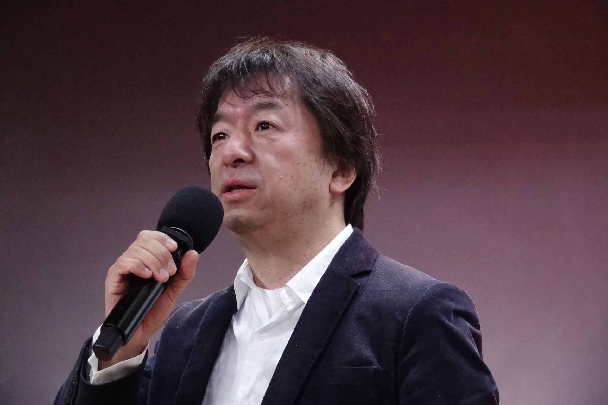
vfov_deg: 10.8
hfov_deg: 16.1
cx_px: 304
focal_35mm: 127
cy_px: 202
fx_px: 2145
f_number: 4
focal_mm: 46.41
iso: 6400
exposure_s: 1/640
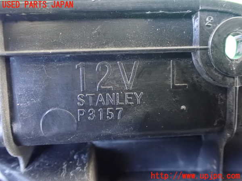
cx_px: 121
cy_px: 90
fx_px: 210
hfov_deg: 60.0
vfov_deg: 46.8
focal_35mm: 30
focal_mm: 5.4
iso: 1600
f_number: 2.3
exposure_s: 1/30
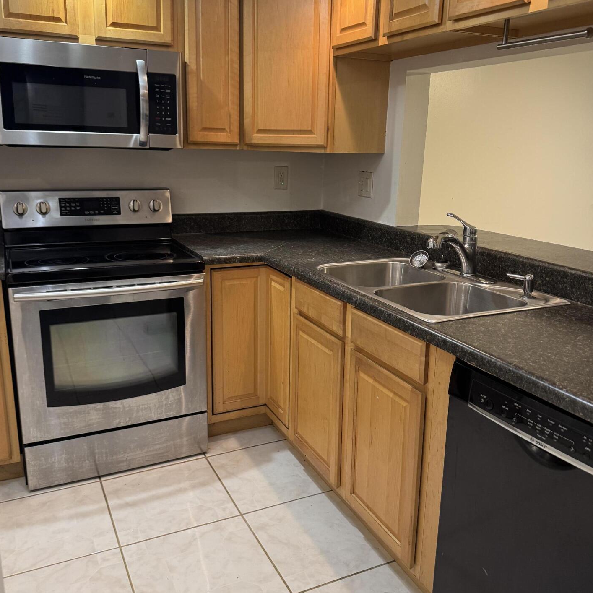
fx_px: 581
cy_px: 284
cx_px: 286
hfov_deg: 54.0
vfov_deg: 54.0
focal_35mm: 30
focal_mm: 6.76
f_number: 1.78
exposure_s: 1/60
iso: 250
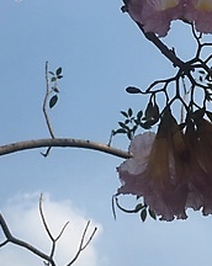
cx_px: 139
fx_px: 551
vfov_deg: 26.7
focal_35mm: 70
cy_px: 55
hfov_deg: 21.7
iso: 25
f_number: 2.2
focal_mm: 4.15
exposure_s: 1/1350
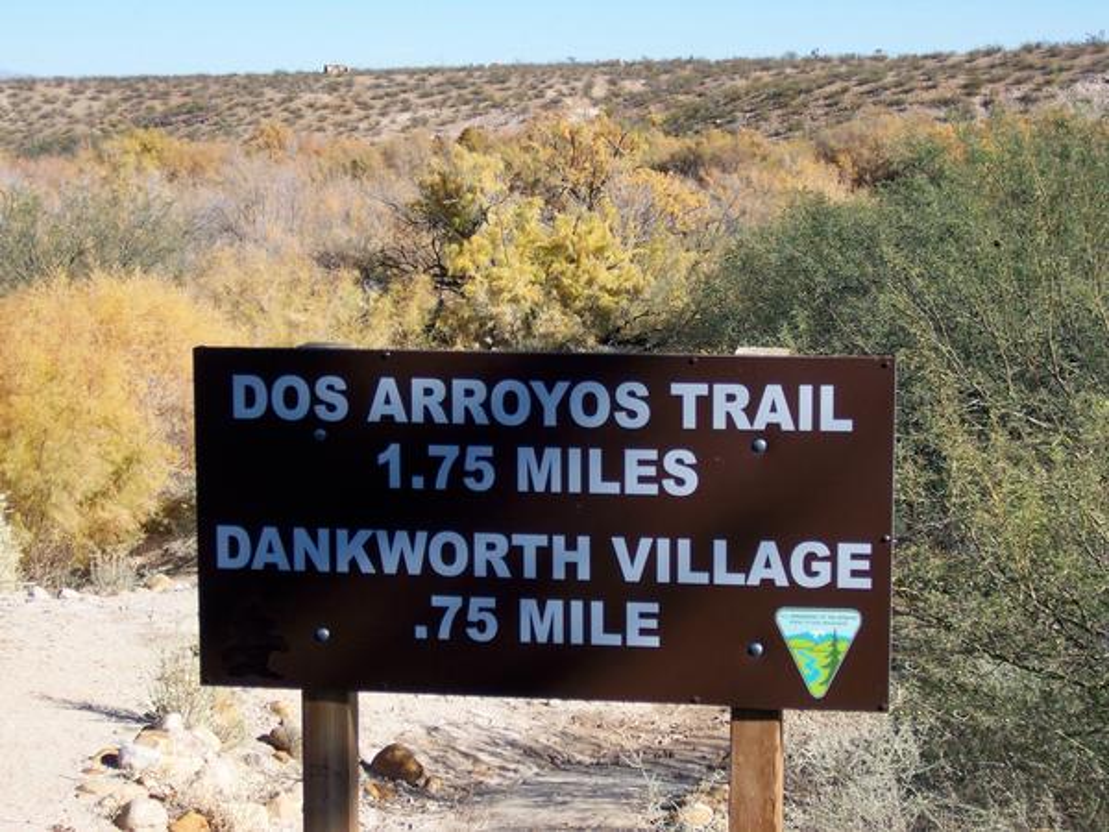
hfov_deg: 27.8
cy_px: 416
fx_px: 2243
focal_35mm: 70
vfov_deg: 21.0
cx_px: 554
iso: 80
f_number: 3.8
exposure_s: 1/500
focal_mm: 11.6
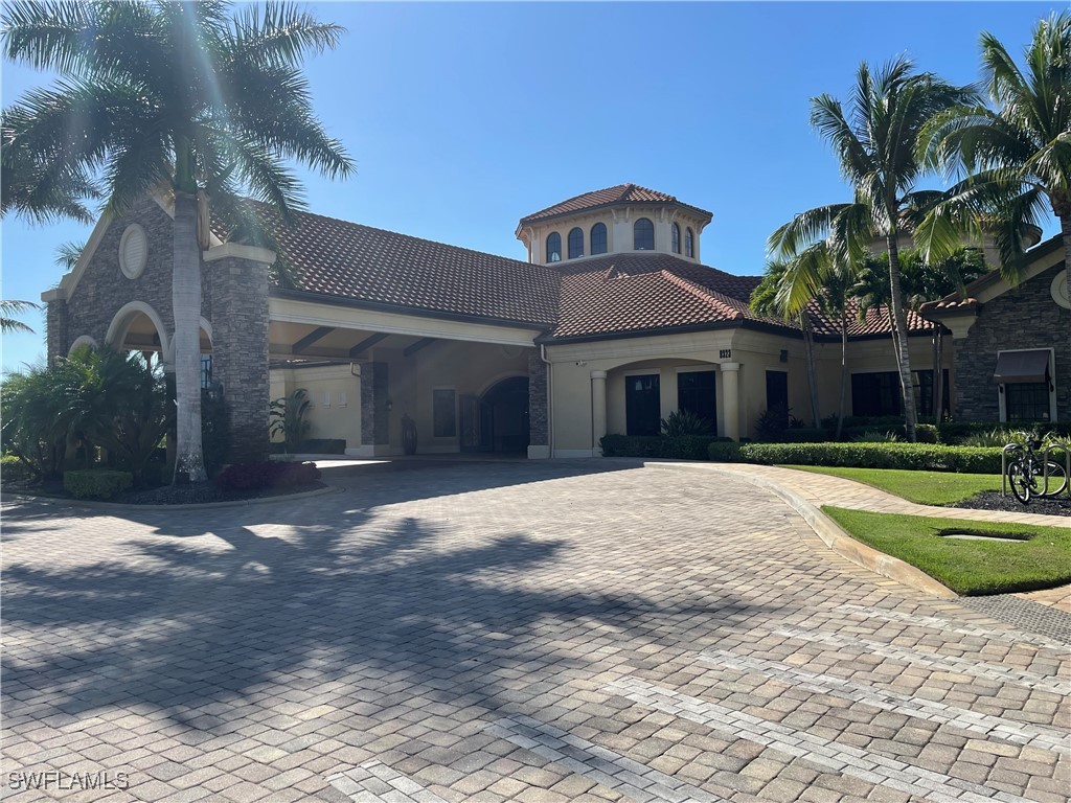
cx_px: 536
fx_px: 804
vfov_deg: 53.1
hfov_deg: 67.3
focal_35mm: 26
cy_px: 402
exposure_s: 1/4000
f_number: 1.6
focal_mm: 4.2
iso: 32
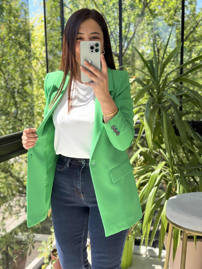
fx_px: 373
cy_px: 134
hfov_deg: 30.3
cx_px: 101
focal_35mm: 48
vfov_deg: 39.7
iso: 64
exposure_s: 1/317
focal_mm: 6.76
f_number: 1.78
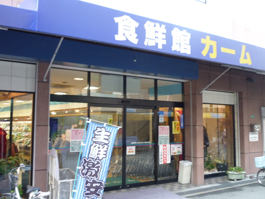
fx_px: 253
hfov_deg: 55.4
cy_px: 100
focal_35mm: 33
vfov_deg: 42.9
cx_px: 132
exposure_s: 1/30
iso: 125
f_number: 2.8
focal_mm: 5.5
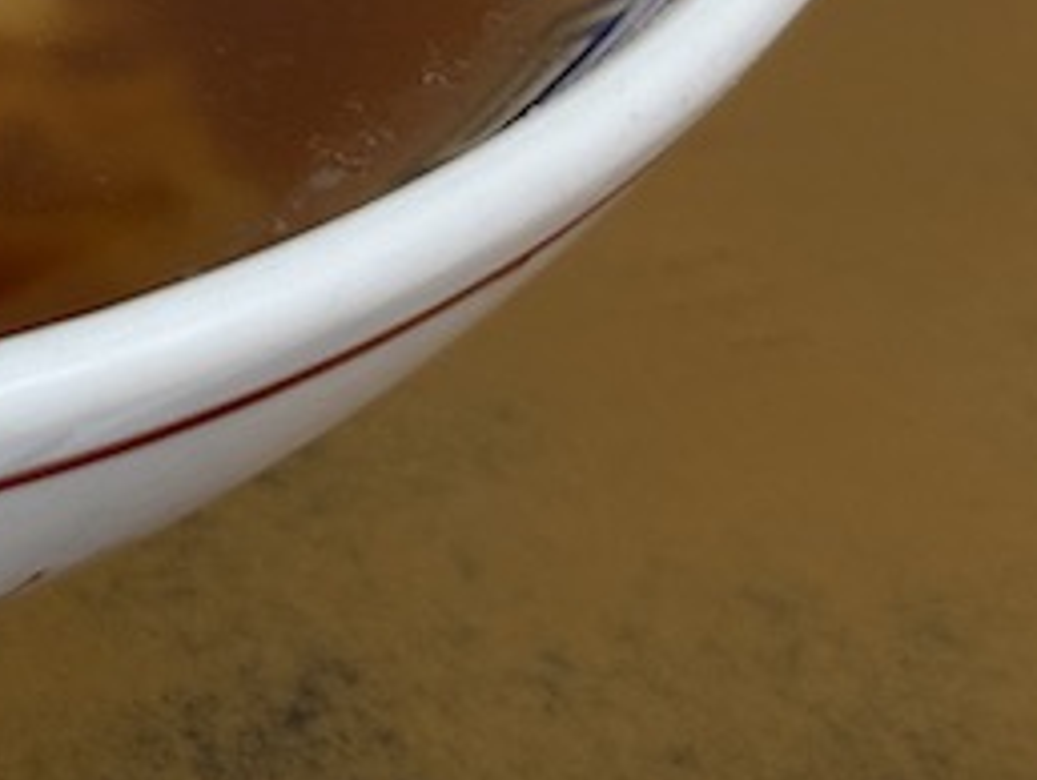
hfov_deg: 10.1
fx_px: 5577
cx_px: -816
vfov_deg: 7.9
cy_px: -338
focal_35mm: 186
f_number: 1.78
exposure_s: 1/50
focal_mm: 6.86
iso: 50
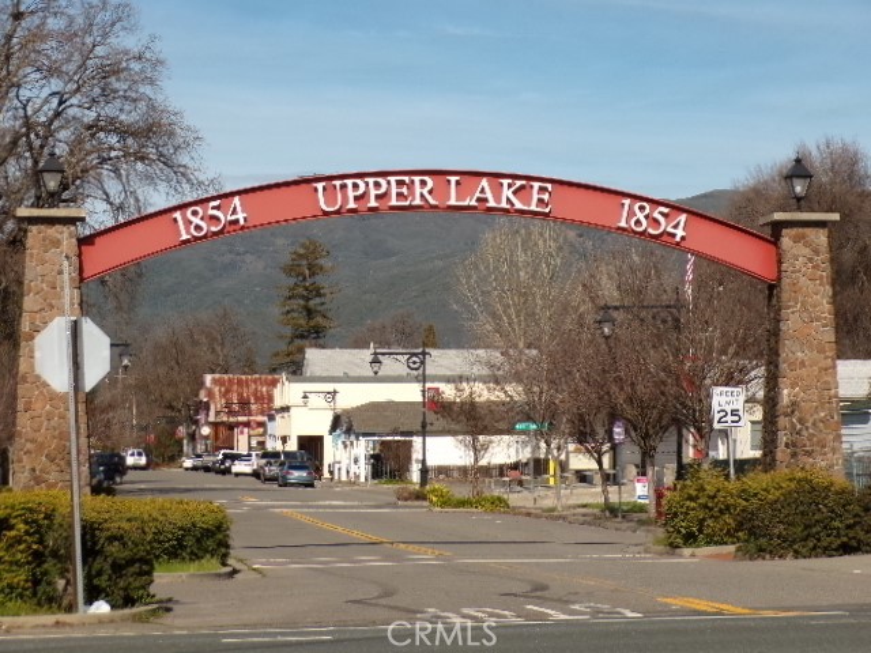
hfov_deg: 19.8
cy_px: 326
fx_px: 2491
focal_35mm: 99
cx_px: 436
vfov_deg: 14.9
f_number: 4.7
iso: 100
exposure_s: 1/800
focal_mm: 17.7
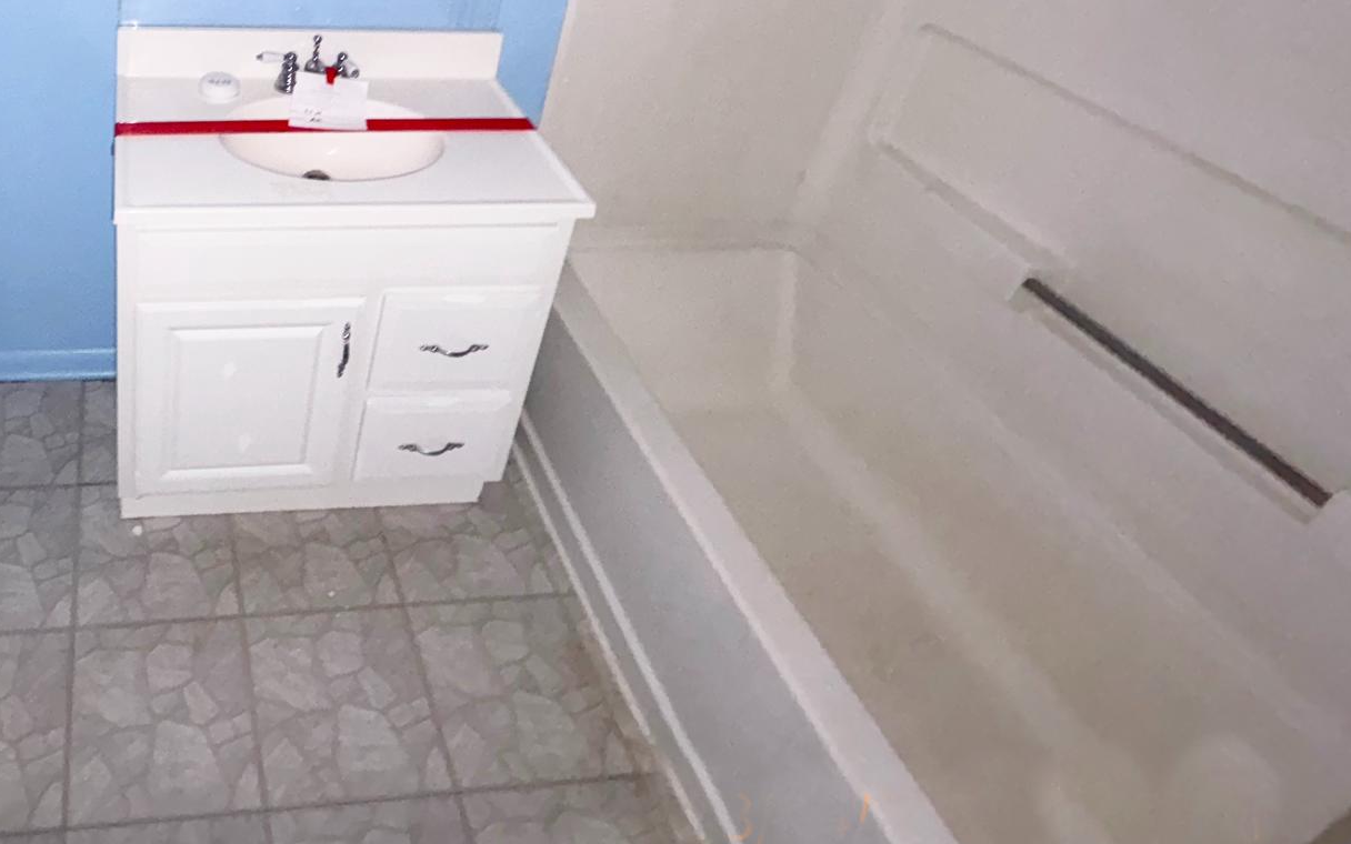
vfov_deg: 44.9
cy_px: 89
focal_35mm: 25
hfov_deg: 64.5
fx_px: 920
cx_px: 224
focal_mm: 2.22
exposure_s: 1/30
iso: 125
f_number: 2.2
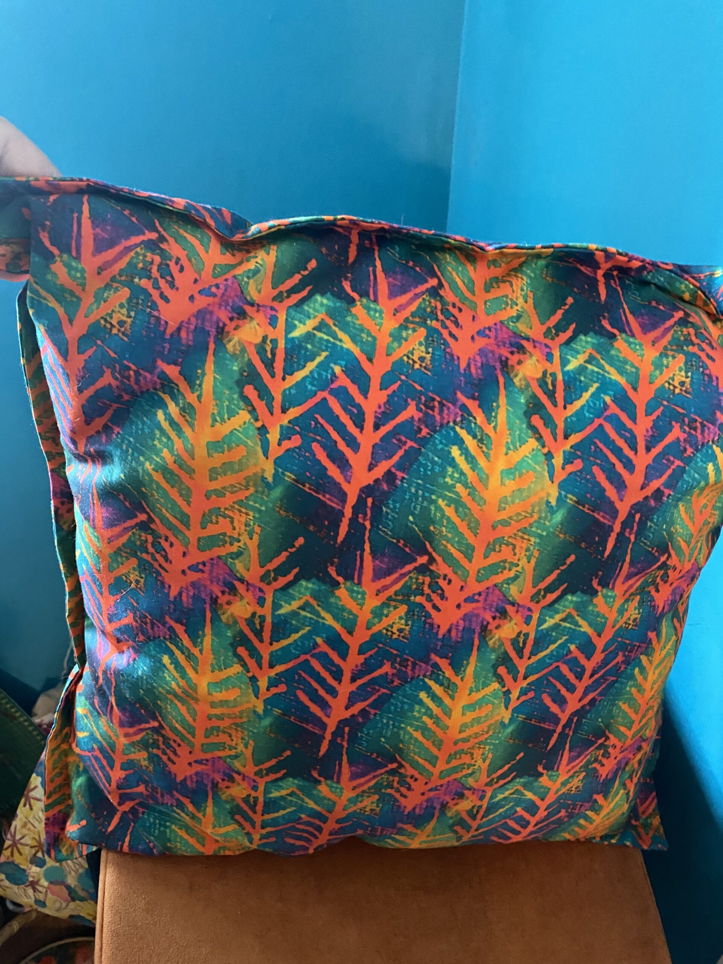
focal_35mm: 26
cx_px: 362
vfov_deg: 67.3
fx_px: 724
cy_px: 482
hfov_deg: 53.1
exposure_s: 1/30
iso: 800
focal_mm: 4.25
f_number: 1.8
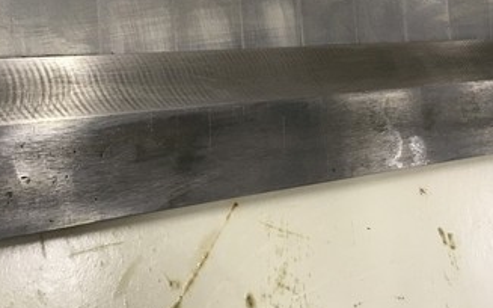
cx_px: 222
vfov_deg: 26.8
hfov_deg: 42.6
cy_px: 57
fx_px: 631
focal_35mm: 47
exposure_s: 1/33
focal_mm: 4.15
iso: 125
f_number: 2.2
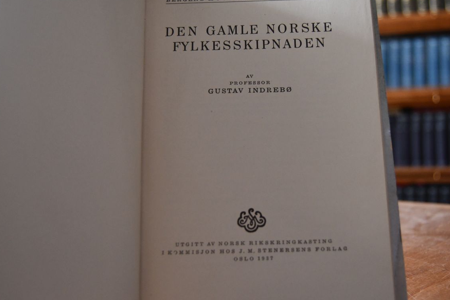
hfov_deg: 46.3
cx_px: 247
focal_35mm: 42
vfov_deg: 31.9
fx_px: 525
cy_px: 148
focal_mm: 23
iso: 1400
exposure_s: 1/125
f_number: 3.8
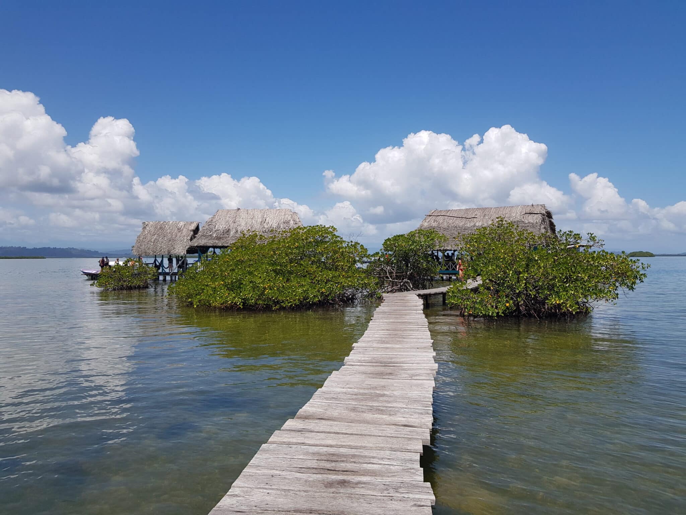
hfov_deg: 67.3
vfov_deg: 53.1
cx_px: 343
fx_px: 515
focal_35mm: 26
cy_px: 258
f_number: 1.7
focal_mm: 4.2
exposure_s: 1/3224
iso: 40
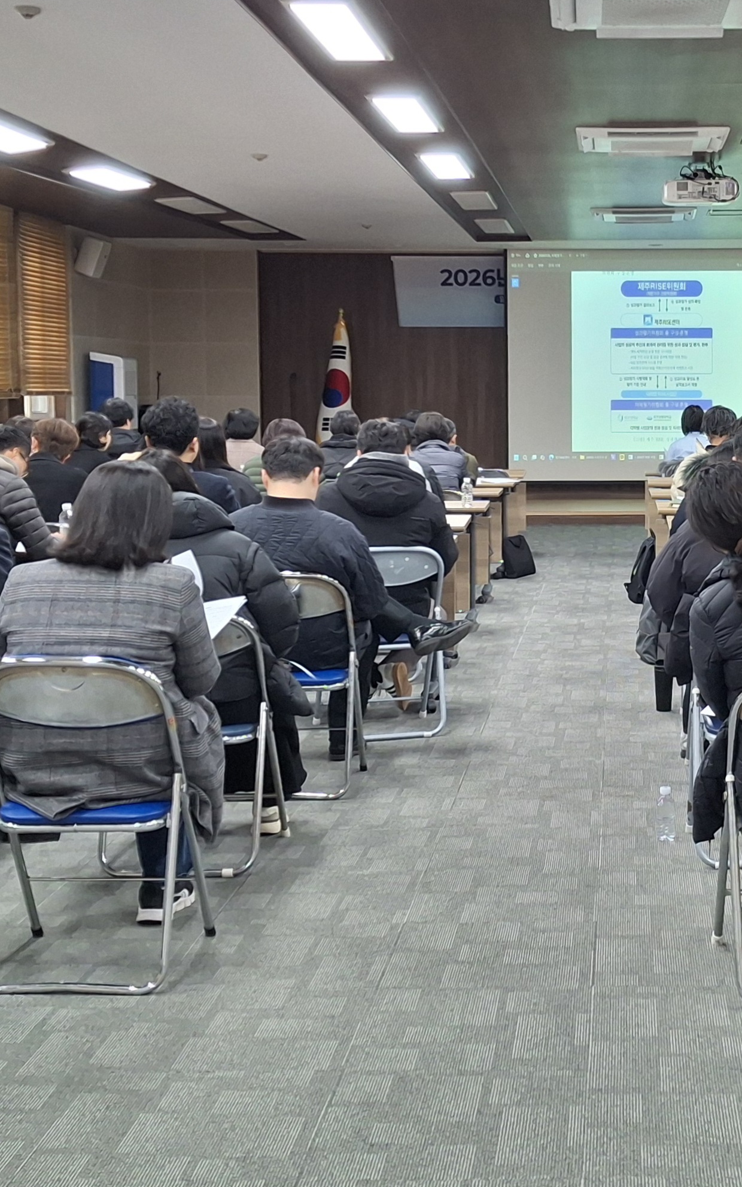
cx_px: 626
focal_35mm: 54
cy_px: 480
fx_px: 1747
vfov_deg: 37.4
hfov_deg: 23.5
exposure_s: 1/60.2
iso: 160
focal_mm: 4.69
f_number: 1.8
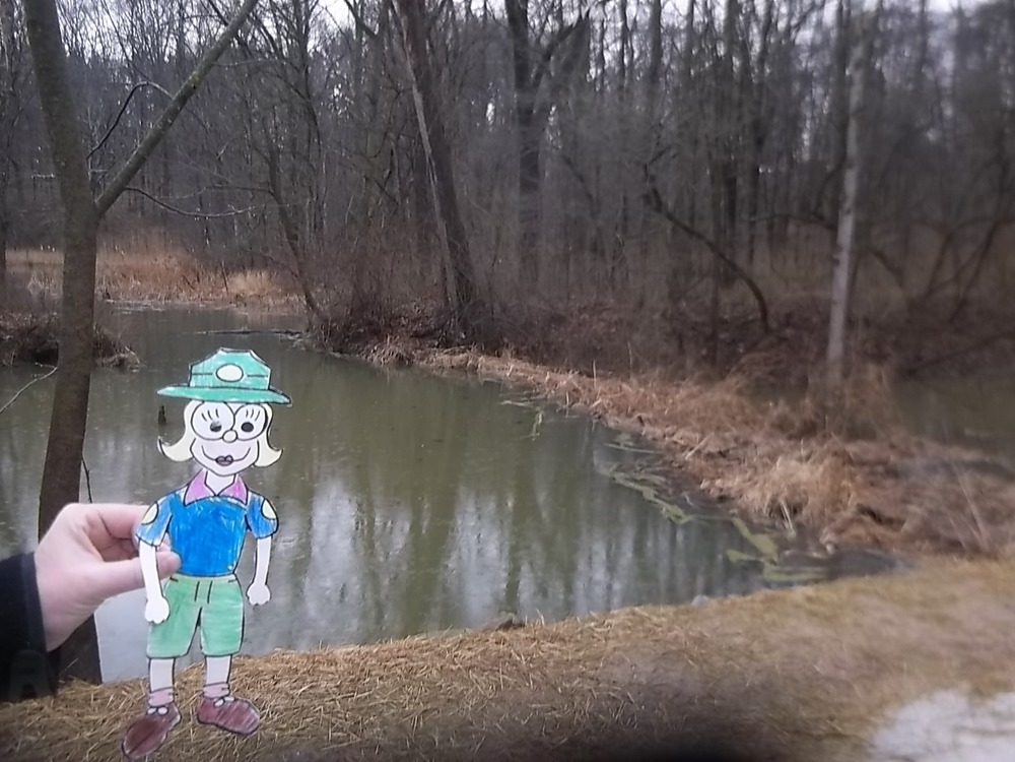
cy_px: 381
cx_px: 508
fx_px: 968
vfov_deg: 42.9
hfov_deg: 55.4
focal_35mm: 33
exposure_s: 1/30
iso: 80
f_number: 3.3
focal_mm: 5.9
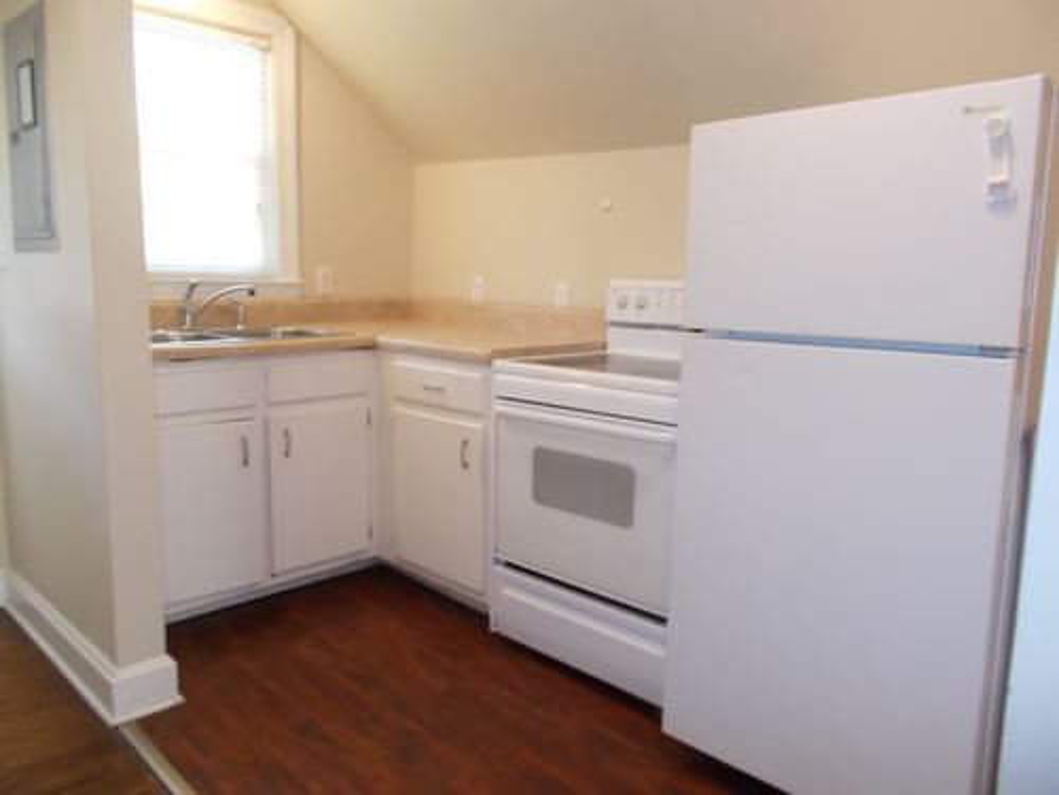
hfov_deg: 67.3
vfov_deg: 53.1
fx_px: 795
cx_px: 530
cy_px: 398
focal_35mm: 26
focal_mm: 4.6
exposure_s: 1/25
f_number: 3.2
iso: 200
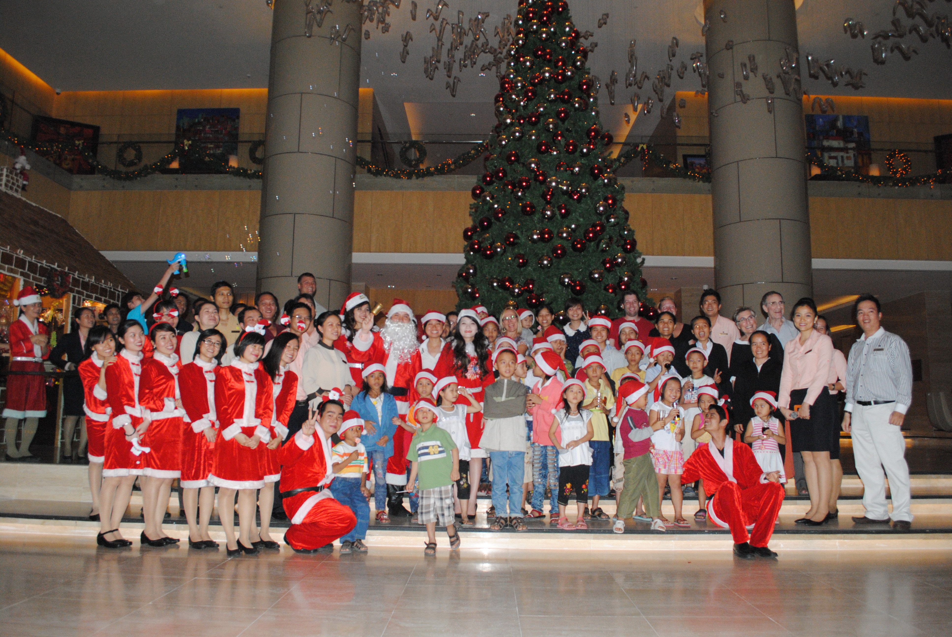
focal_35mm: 27
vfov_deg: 48.0
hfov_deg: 67.3
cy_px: 318
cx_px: 476
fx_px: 715
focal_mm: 18
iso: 800
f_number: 5.6
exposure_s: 1/125
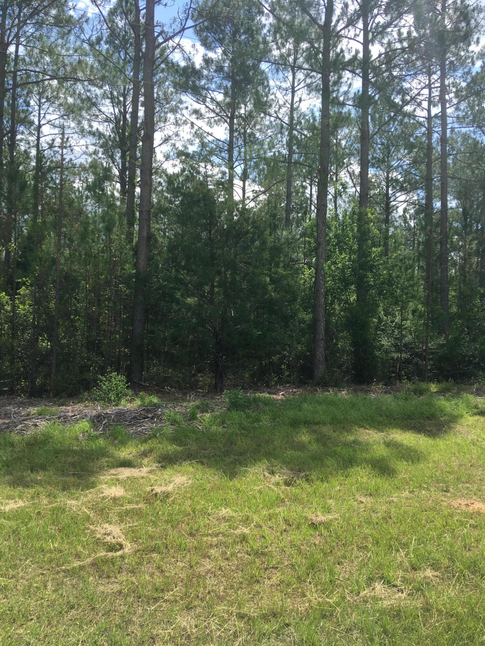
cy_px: 323
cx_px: 242
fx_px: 542
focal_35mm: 29
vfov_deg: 61.7
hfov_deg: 48.2
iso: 25
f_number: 2.2
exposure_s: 1/1221
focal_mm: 4.15
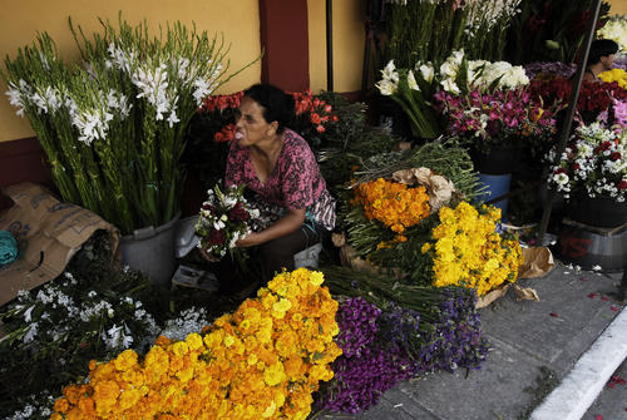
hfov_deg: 61.9
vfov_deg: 43.7
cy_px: 210
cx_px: 314
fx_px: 523
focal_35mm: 30
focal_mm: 20
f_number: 3.2
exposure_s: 1/640
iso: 400
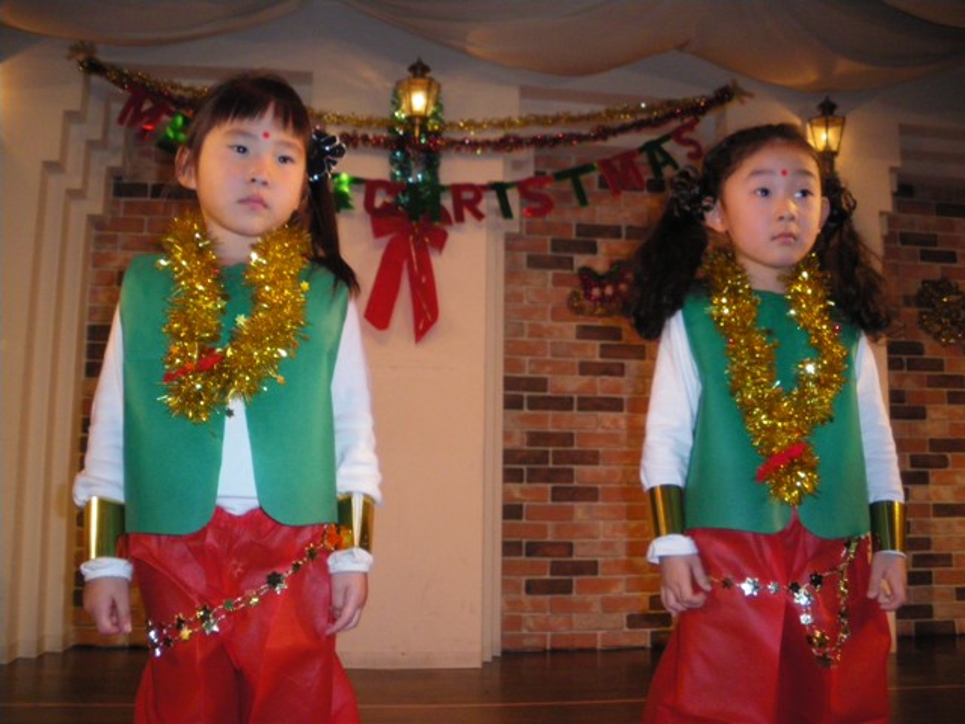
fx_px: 1004
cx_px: 482
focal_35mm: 36
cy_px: 362
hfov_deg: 51.4
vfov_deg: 39.7
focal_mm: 6.3
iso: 400
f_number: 3.5
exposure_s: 1/50
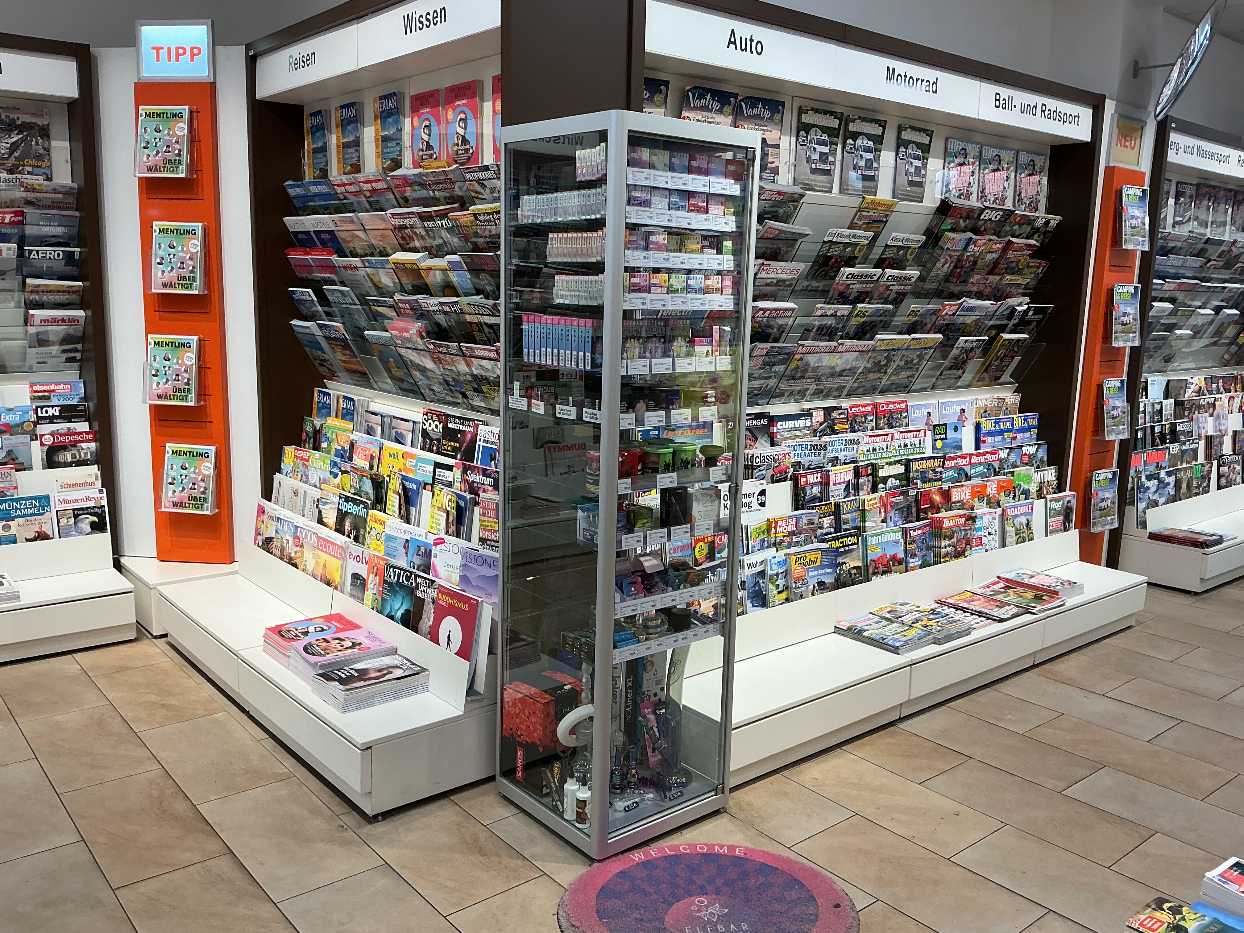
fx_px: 1042
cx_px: 622
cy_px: 466
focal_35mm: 29
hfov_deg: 61.7
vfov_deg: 48.2
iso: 64
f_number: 1.8
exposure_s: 1/120
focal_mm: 3
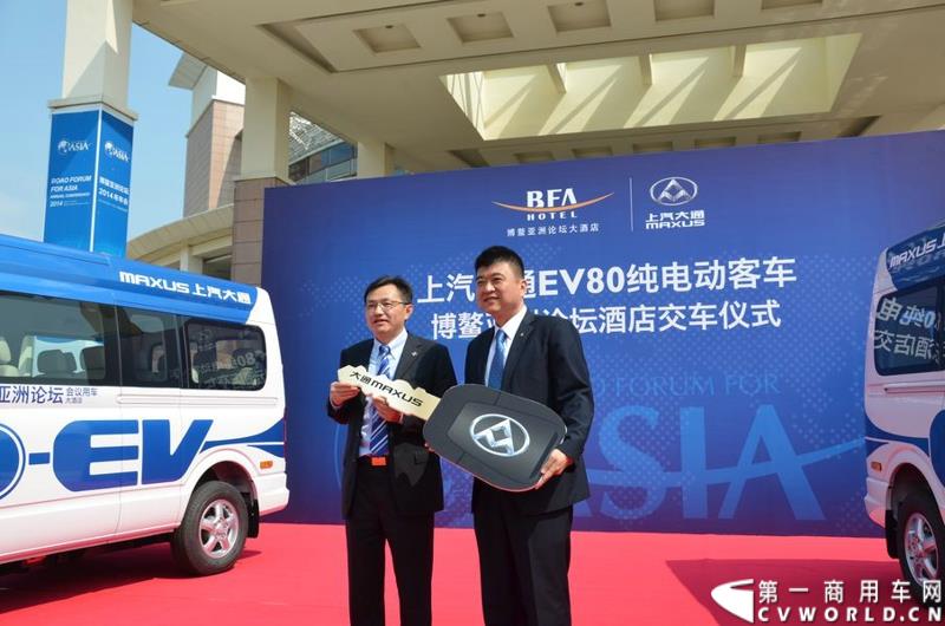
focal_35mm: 33
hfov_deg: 57.3
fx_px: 865
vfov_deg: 39.8
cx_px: 472
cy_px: 313
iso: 110
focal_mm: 22
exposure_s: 1/250
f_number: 8
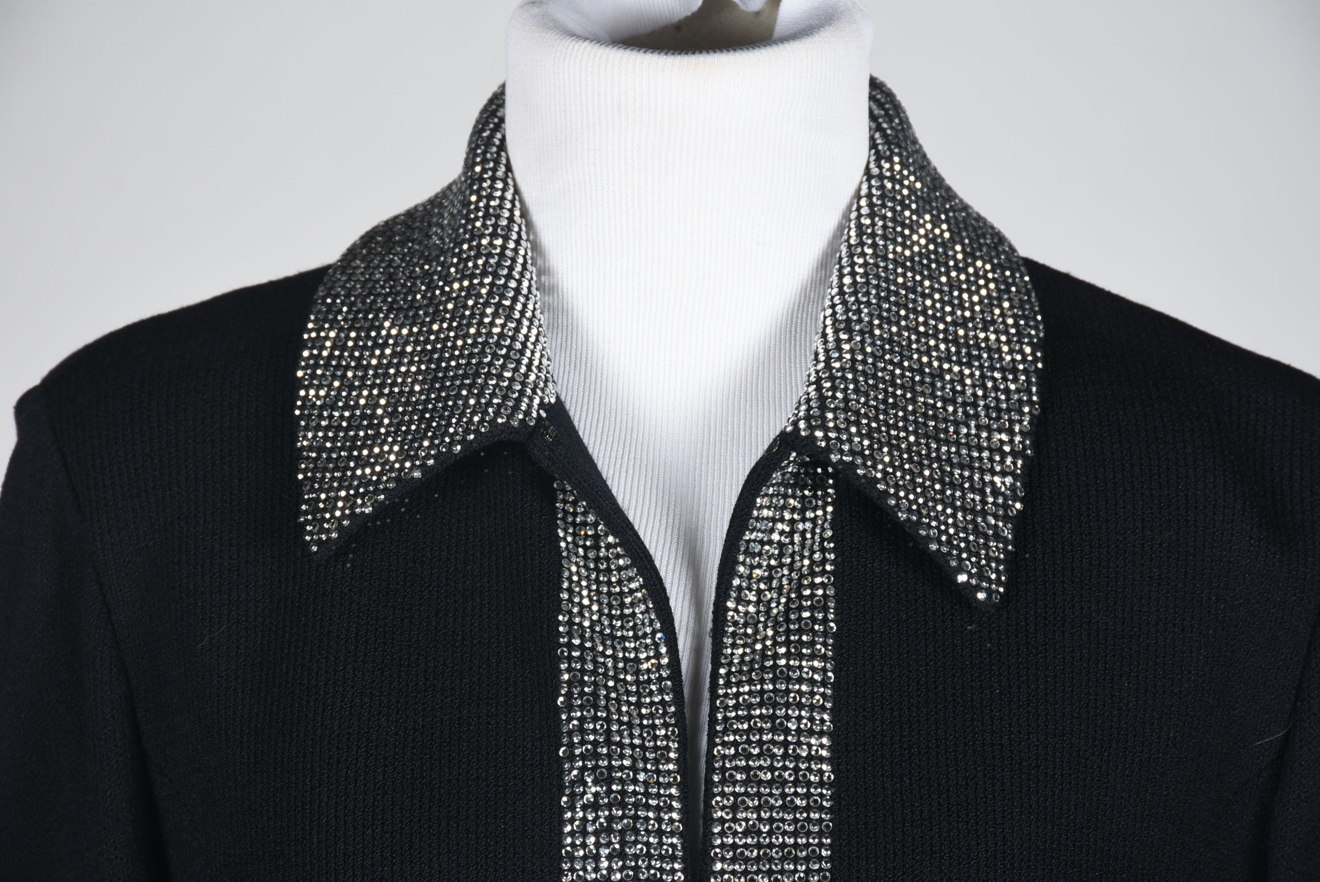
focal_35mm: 158
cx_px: 660
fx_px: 5779
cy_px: 441
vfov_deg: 8.7
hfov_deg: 13.0
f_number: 10
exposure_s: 1/125
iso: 200
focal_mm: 105
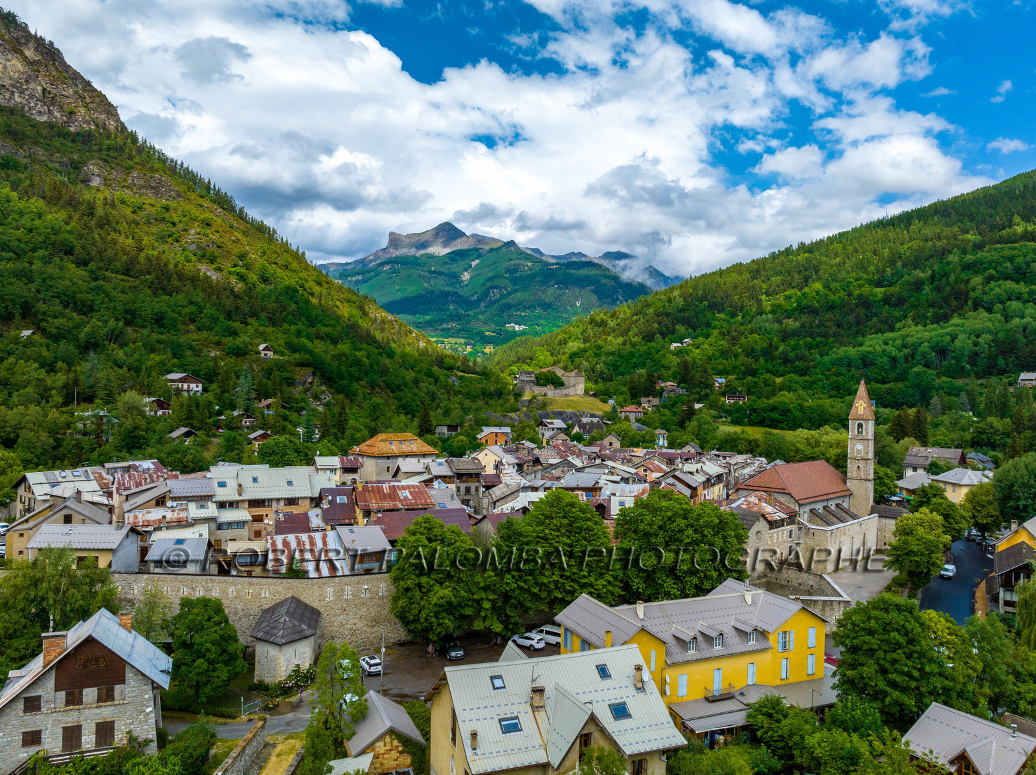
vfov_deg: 56.8
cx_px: 518
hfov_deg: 71.6
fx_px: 718
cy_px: 388
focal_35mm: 24
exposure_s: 1/400
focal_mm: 12.3
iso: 200
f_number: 10
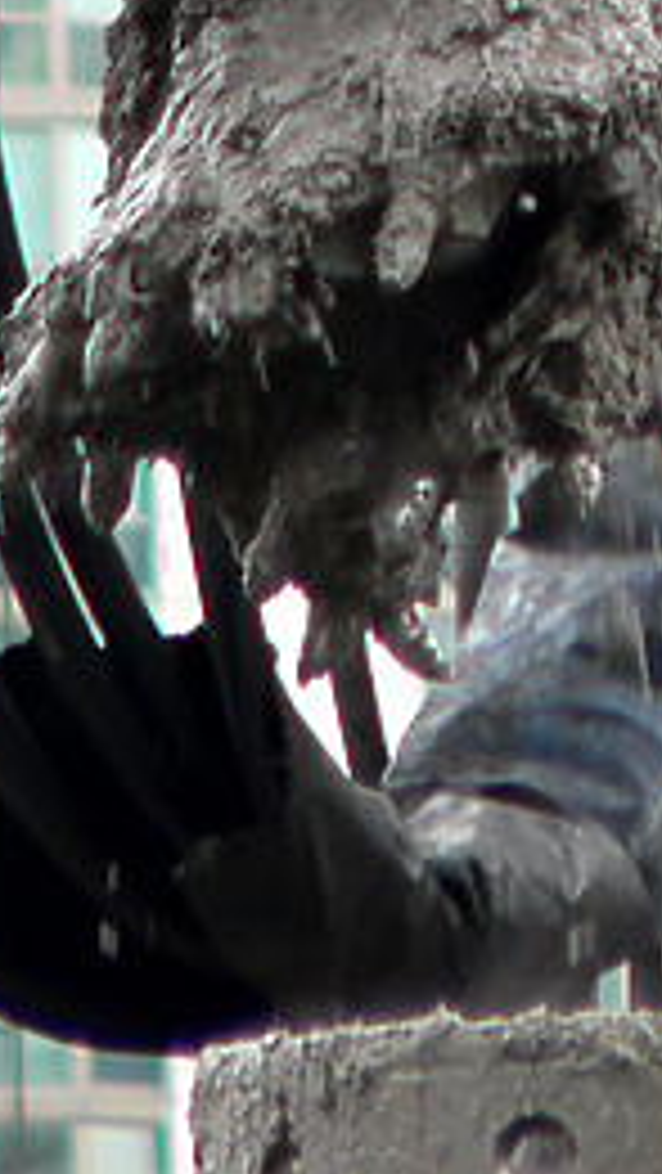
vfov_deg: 1.3
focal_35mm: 1626
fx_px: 50692
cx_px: 299
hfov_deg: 0.7
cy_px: -679
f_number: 2.8
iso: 80
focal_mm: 72
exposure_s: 1/125
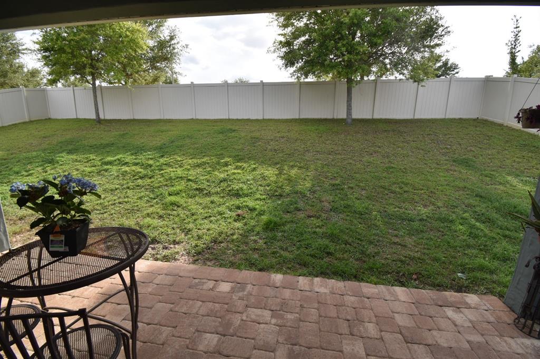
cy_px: 180
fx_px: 225
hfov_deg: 100.4
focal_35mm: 15
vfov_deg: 77.3
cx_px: 270
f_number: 8
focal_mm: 10
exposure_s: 1/250
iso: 220
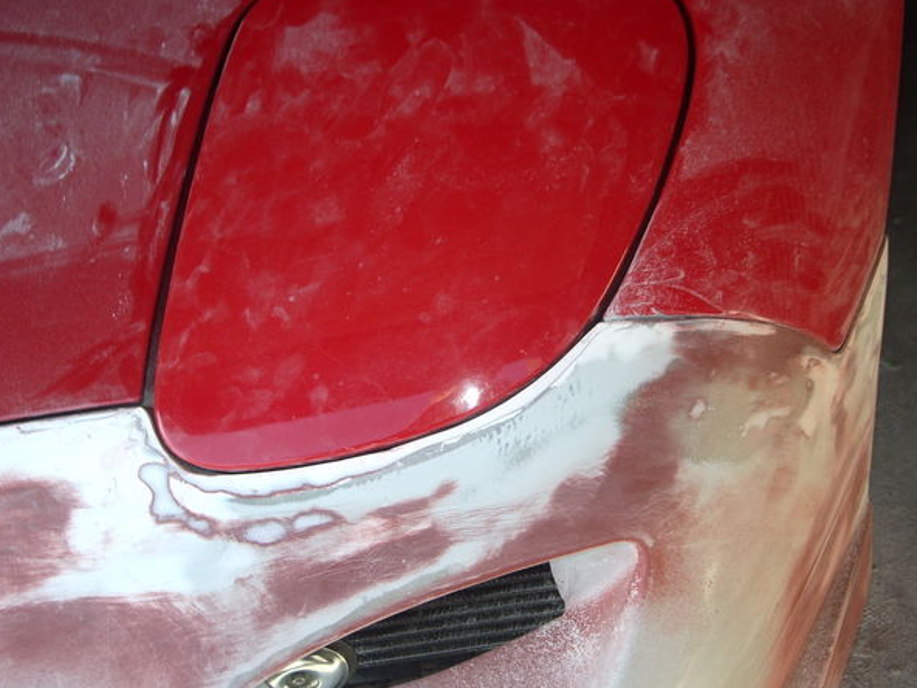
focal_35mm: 53
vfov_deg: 27.5
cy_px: 369
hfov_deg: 36.2
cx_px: 477
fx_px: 1404
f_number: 3.1
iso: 100
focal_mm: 8.2
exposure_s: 1/80
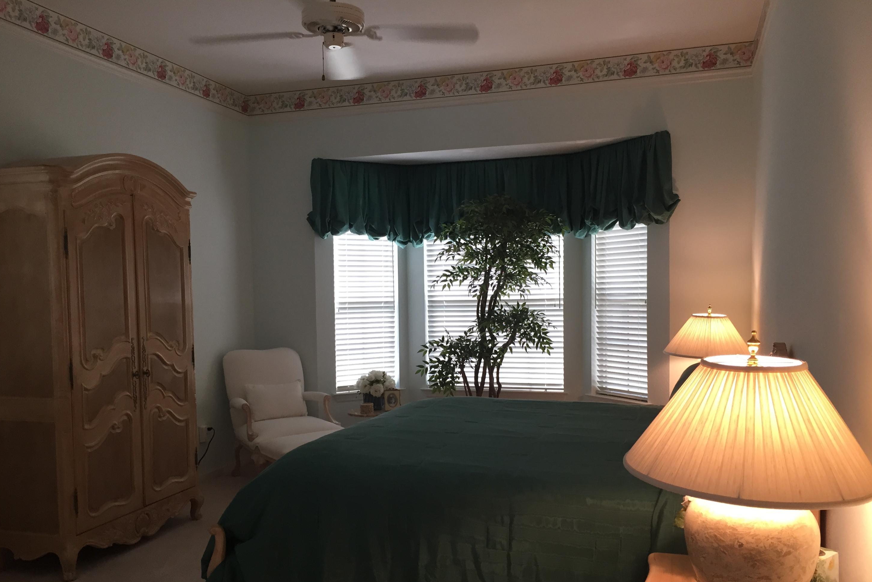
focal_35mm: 31
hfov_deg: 60.3
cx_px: 435
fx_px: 751
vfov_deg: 42.2
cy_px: 333
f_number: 2.2
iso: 32
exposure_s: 1/30
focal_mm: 4.15
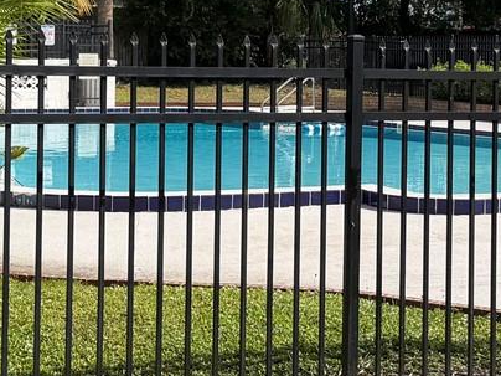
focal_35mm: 95
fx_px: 1375
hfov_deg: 20.6
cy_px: 76
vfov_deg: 15.5
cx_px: 327
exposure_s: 1/4975
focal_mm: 6.76
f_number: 1.78
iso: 80
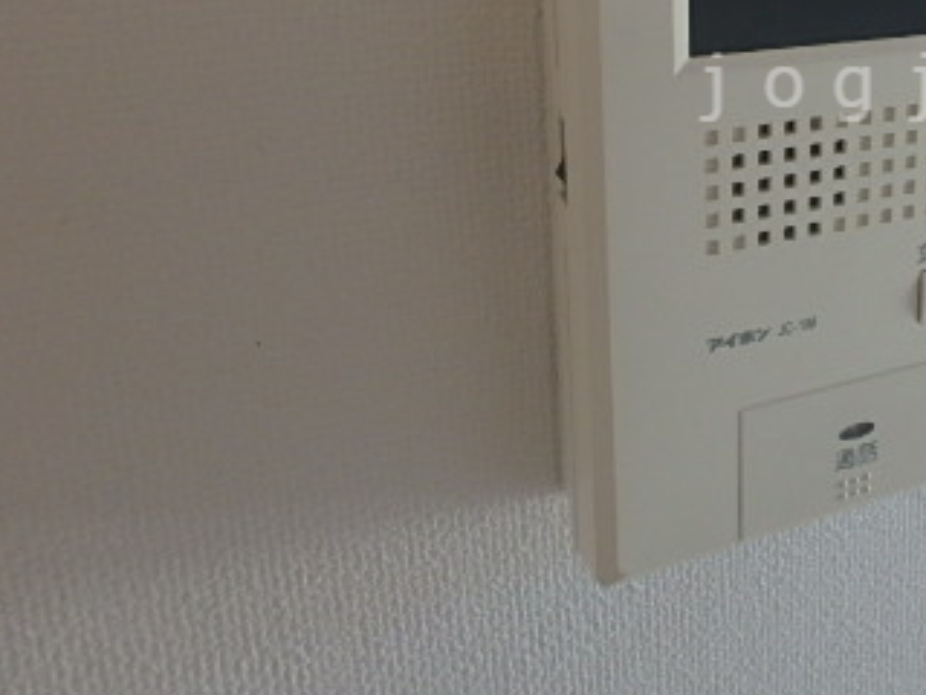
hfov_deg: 40.1
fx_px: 1124
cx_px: 897
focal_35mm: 42
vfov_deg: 32.8
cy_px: 87
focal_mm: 3.7
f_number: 3.5
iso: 250
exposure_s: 1/30
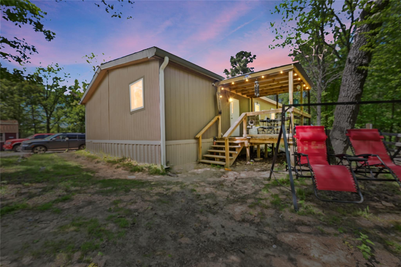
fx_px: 156
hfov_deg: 104.2
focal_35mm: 14
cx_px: 200
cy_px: 134
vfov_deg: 81.2
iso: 400
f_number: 8
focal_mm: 14
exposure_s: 1/80
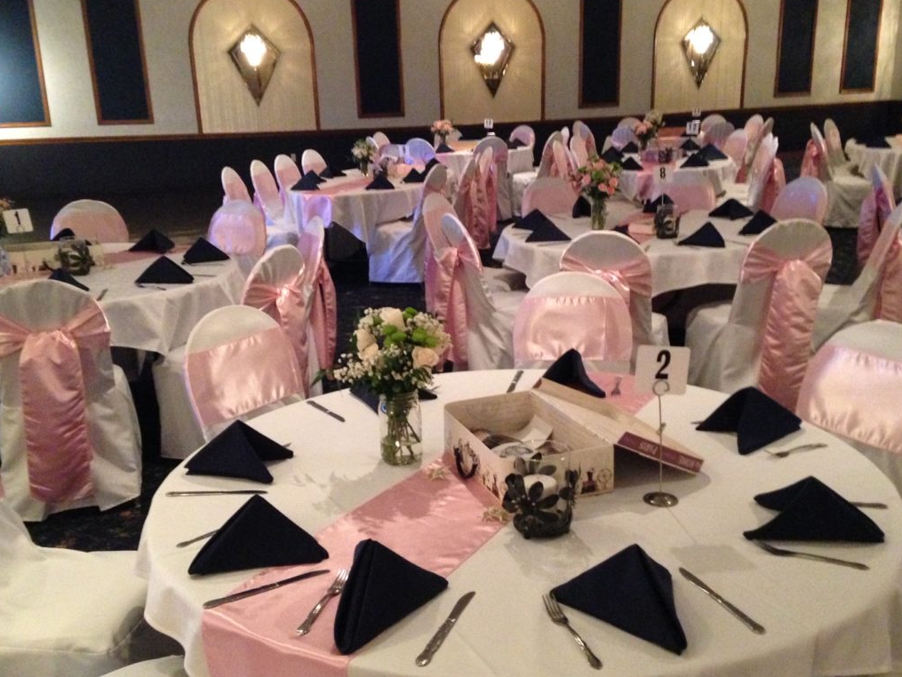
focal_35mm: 39
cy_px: 349
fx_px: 1017
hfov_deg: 47.8
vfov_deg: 36.8
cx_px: 452
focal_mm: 4.12
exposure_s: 1/15
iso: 640
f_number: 2.4
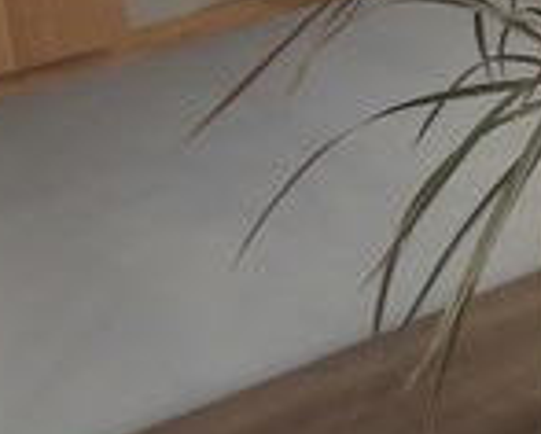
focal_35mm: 163
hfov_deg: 9.3
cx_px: 1652
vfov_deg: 9.1
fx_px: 2613
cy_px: -346
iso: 320
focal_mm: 5.1
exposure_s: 1/30
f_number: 2.8
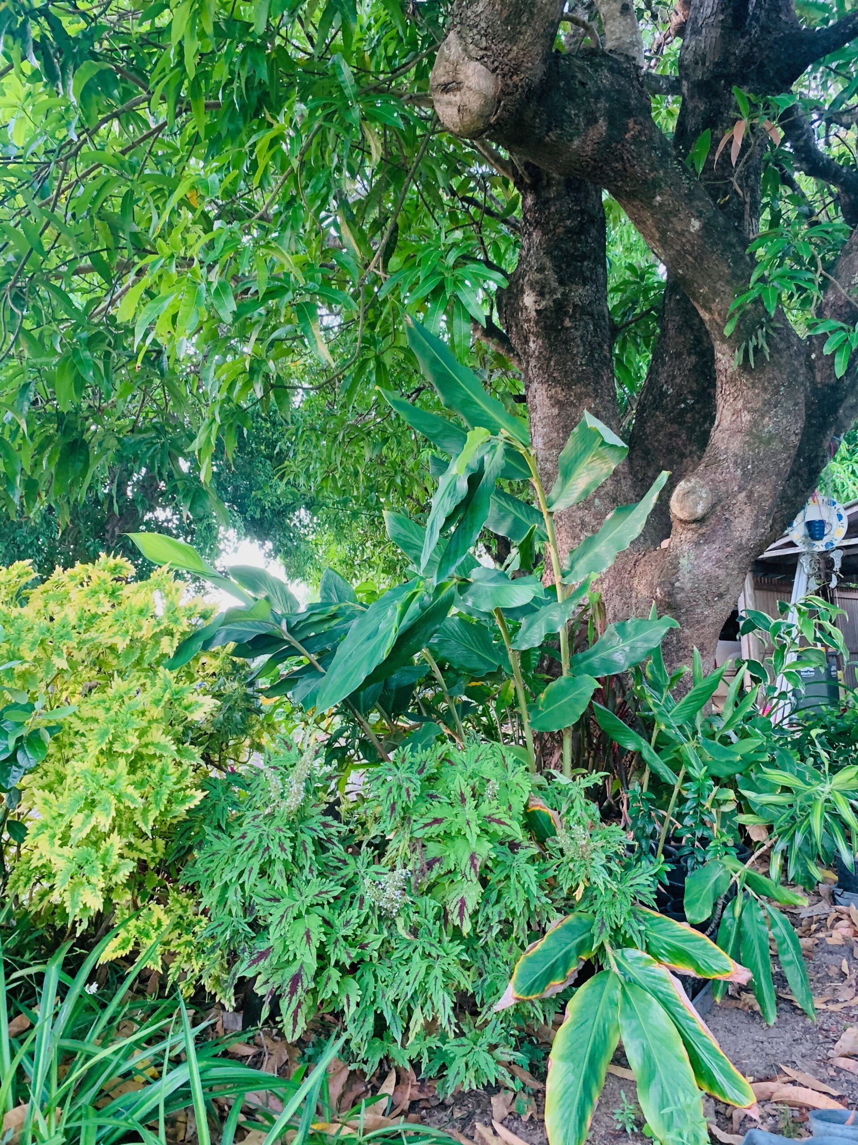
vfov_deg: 67.3
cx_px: 429
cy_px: 572
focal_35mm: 26
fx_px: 859
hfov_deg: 53.1
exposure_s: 1/44
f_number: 1.8
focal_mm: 4.25
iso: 400
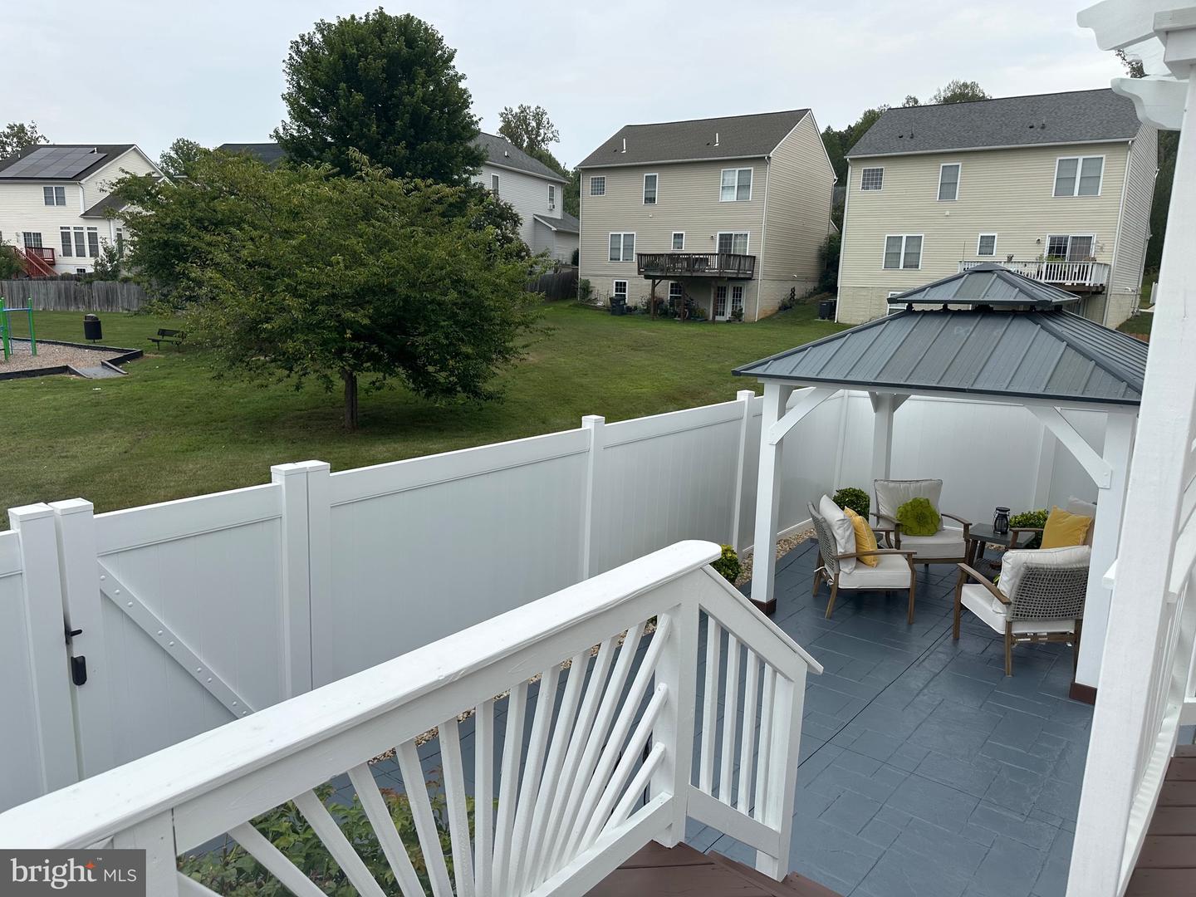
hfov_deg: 71.6
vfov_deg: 56.8
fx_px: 829
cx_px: 598
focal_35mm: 24
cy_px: 448
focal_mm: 6.86
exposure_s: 1/4016
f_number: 1.78
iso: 80
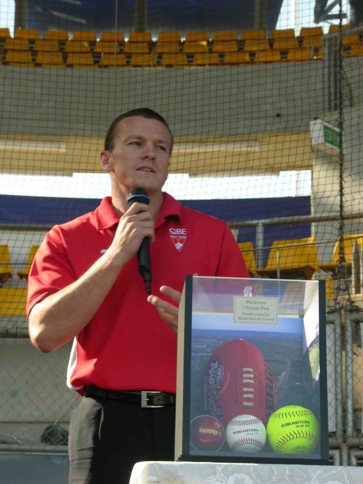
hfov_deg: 13.5
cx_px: 182
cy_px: 242
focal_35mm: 110
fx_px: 1538
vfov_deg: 17.9
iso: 50
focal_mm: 27.3
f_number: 7.4
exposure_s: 1/60
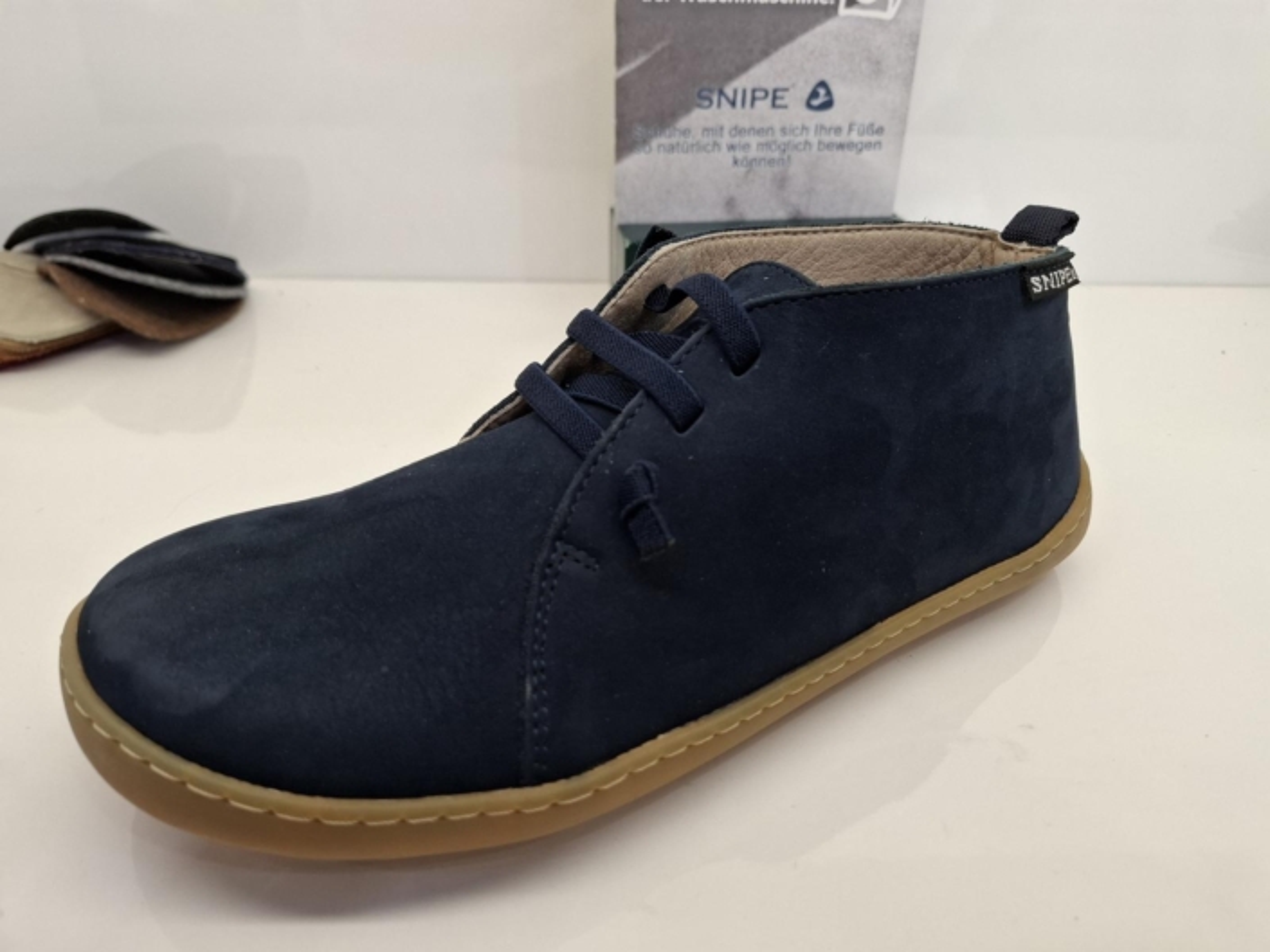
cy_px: 476
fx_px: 844
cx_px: 635
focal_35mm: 23
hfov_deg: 73.9
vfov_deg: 58.9
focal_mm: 5.54
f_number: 1.8
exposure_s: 1/101
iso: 50
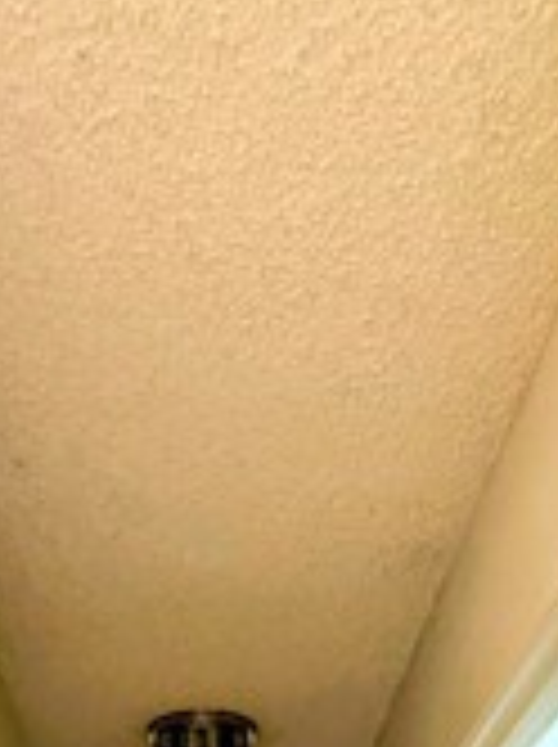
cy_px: 1188
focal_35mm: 54
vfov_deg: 24.8
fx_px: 1164
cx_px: 189
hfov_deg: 26.8
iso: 640
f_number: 2.2
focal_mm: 2.22
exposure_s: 1/60
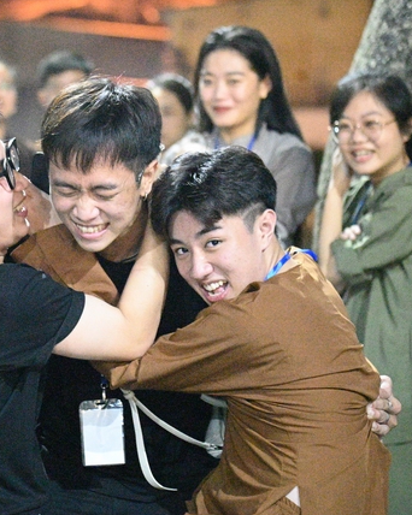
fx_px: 2608
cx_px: 120
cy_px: 256
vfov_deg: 11.3
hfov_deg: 9.0
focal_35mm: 171
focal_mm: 120
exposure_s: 1/200
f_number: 4
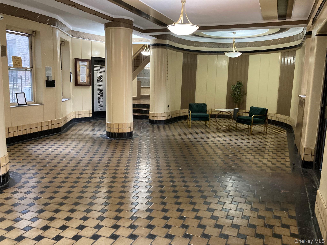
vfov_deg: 49.7
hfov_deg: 63.4
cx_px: 164
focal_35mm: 28
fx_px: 265
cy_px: 122
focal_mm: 3.99
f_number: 1.8
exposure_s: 1/30
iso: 320
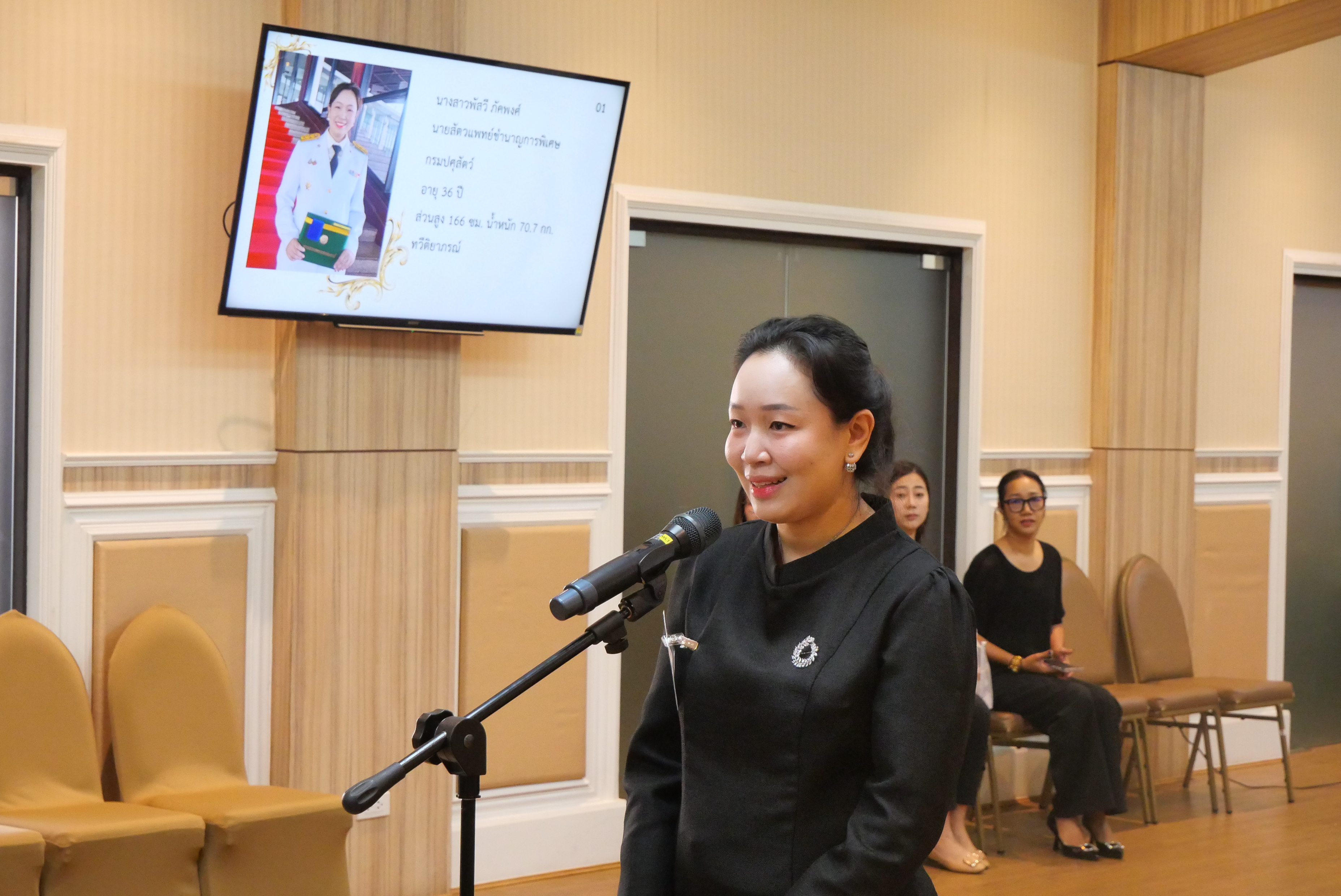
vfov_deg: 20.6
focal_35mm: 66
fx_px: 2460
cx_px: 670
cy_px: 448
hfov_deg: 30.5
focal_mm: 32
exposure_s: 1/60
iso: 3200
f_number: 5
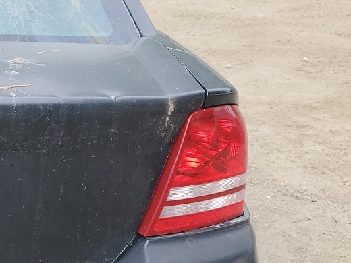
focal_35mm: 80
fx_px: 811
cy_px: 190
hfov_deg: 21.5
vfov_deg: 18.3
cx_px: -132
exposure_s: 1/345
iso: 50
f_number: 1.5
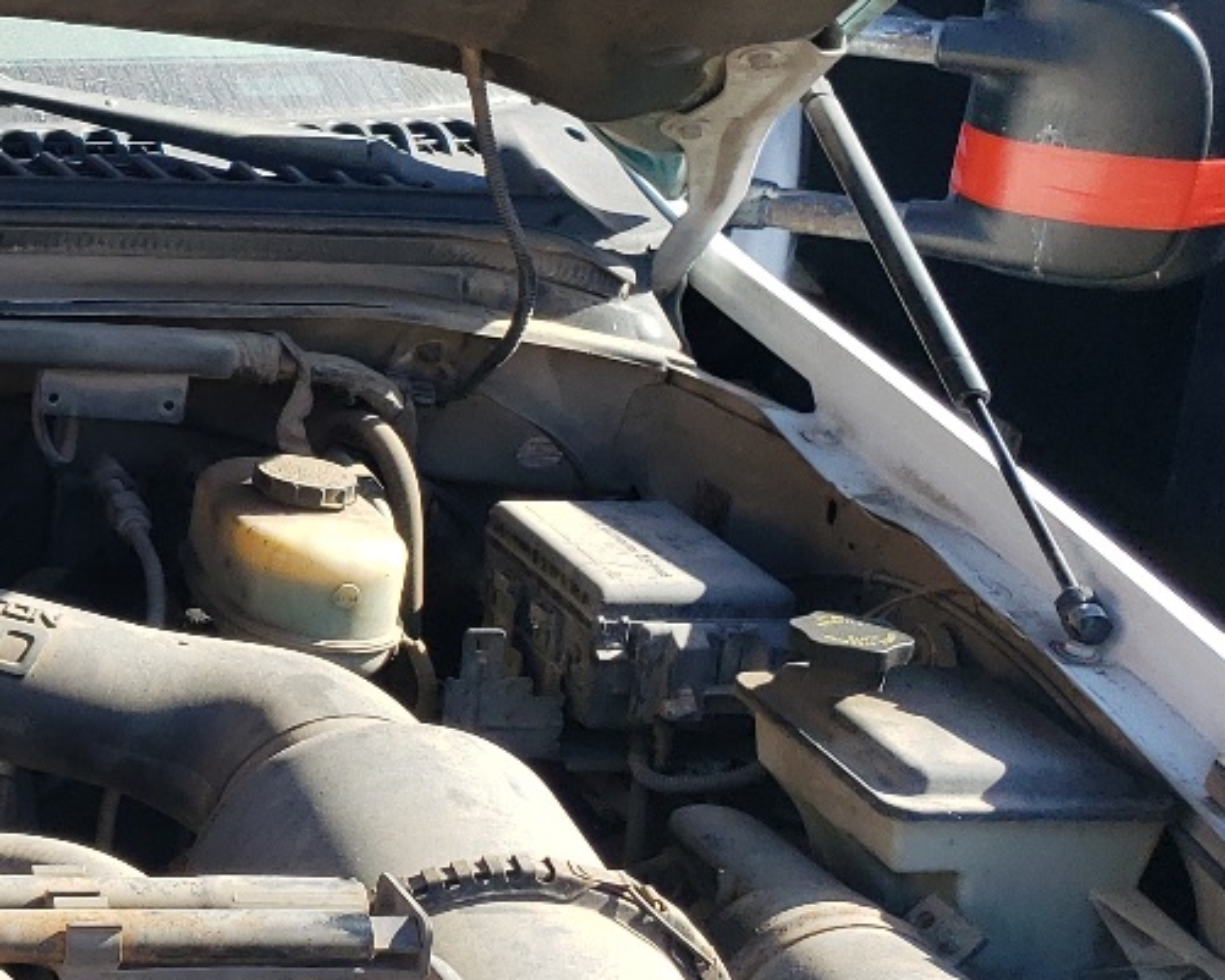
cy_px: 345
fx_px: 2937
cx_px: -672
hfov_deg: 20.0
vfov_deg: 18.9
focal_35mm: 81
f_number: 1.5
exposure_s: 1/909
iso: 50
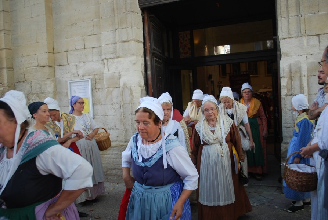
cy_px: 110
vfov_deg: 43.8
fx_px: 274
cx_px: 164
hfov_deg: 61.8
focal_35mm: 30
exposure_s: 1/60
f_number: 3.8
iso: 200
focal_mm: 20
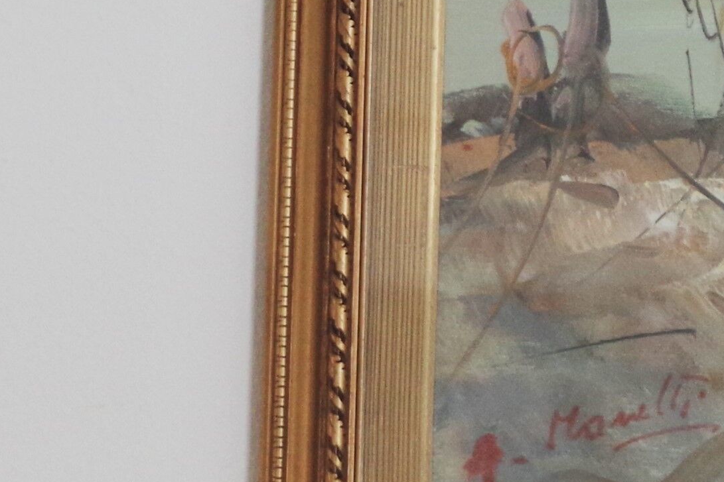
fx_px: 5087
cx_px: 840
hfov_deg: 8.1
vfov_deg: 5.4
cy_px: -337
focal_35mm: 253
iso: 800
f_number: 4
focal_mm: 30.63
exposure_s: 1/125
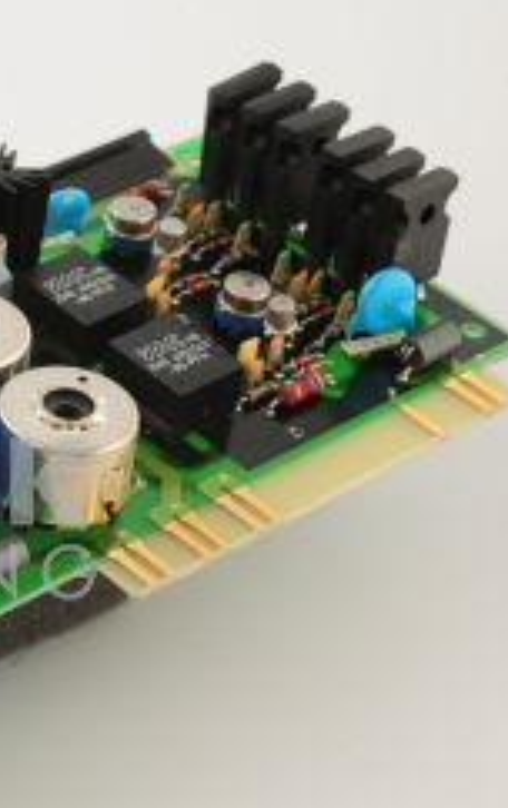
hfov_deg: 10.1
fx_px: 2781
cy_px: 519
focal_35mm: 126
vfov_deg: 16.5
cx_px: -237
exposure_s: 1/125
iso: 1600
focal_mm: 50
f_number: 13
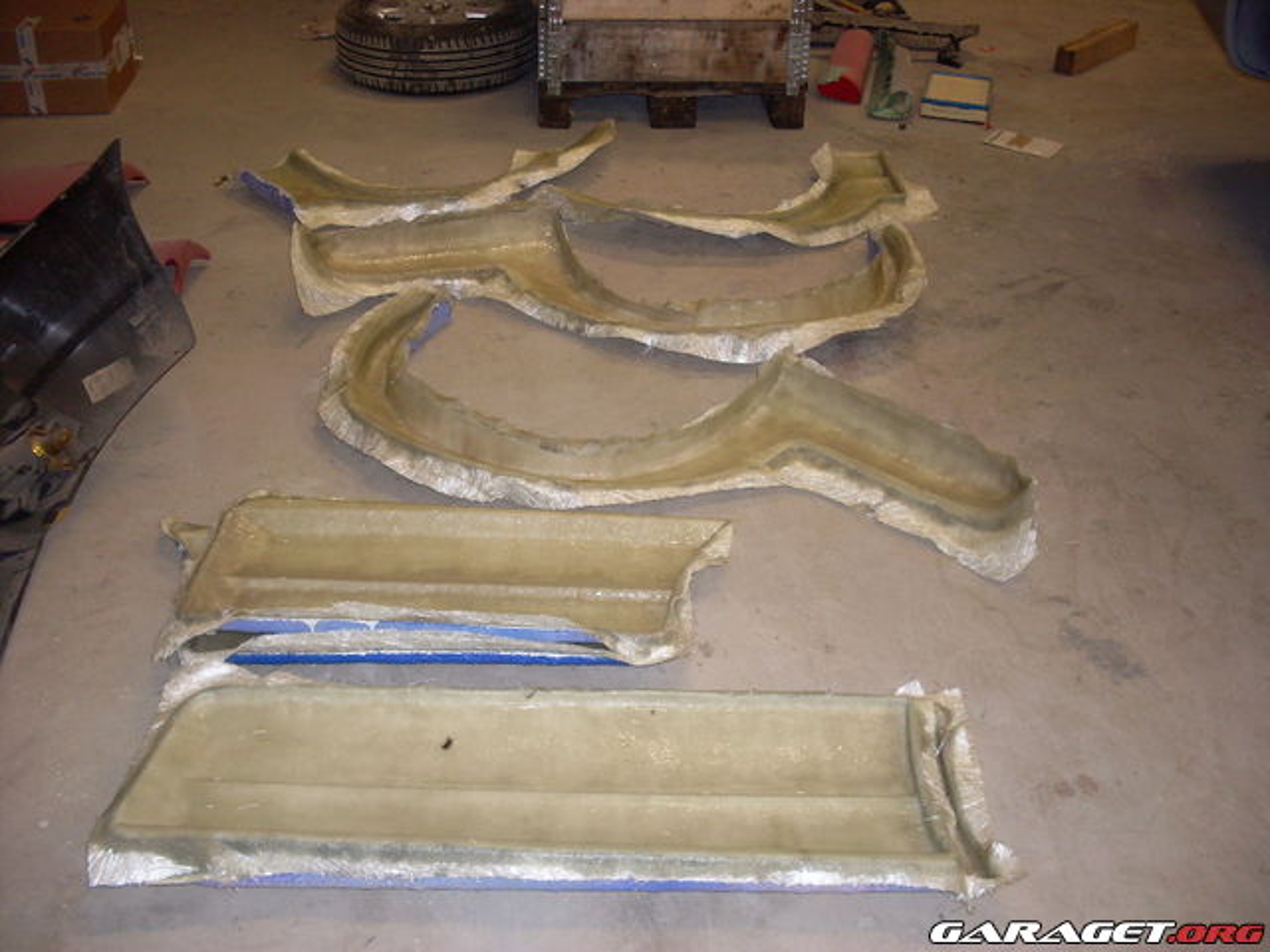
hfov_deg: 49.0
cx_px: 635
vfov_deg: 37.7
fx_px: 1394
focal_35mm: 38
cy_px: 476
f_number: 2.8
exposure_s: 1/45
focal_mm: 6.3
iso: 100
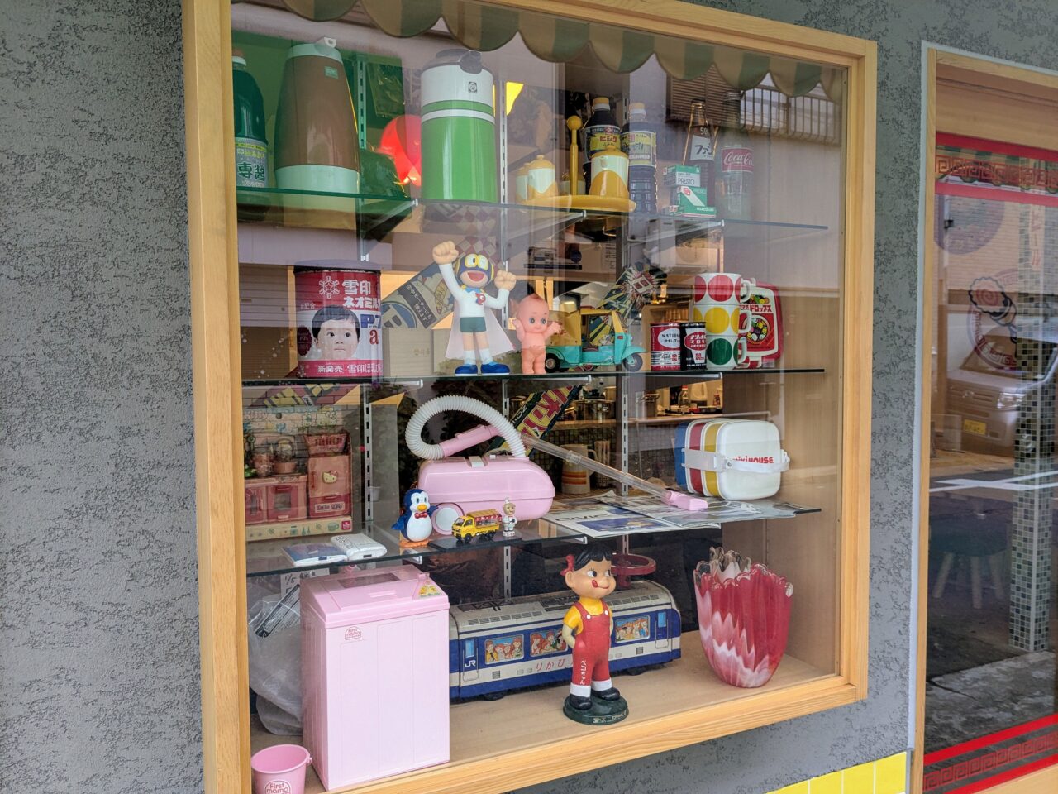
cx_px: 529
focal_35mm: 27
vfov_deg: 51.4
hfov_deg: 65.3
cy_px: 397
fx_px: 825
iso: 53
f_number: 1.73
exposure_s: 1/179
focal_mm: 4.38
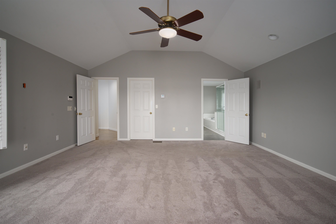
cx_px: 168
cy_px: 112
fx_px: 149
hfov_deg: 96.8
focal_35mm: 16
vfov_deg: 73.7
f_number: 9
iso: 320
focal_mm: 16
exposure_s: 1/5
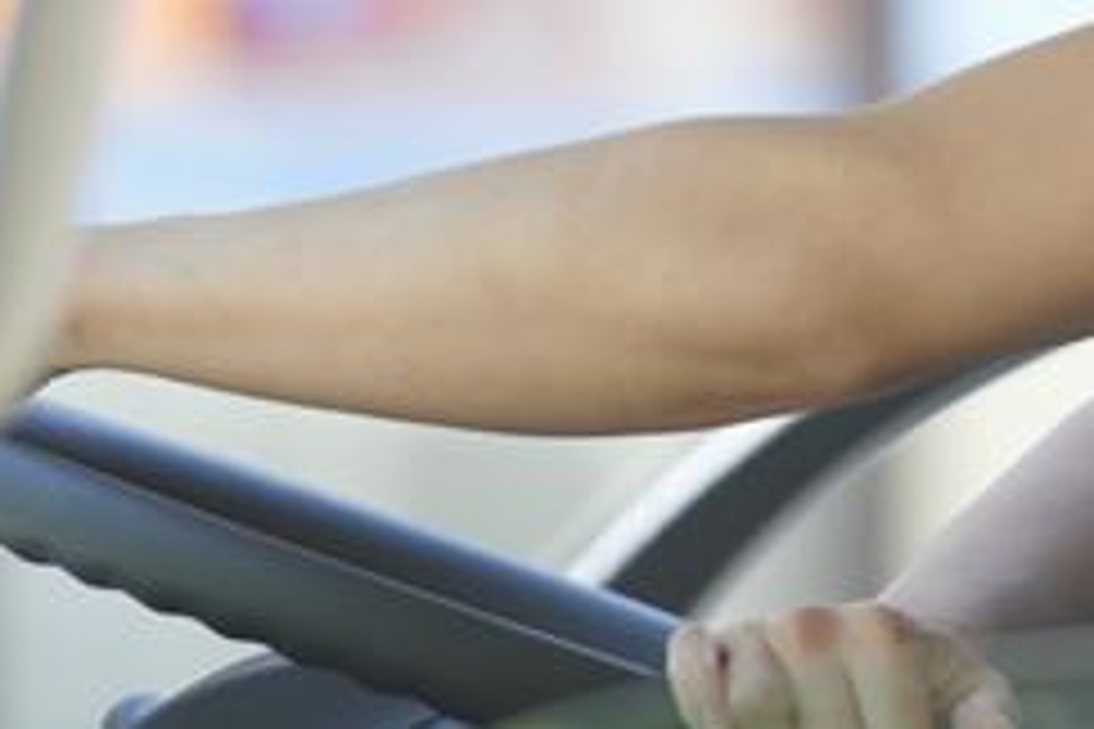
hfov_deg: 3.8
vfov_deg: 2.5
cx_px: 1166
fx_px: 16652
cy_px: -220
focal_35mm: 548
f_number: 3.2
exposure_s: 1/200
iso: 200
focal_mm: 185
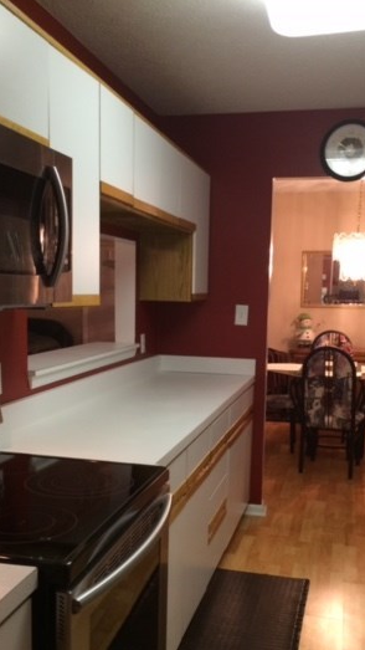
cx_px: 191
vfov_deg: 50.1
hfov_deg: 29.7
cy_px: 395
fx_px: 689
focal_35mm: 40
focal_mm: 4.12
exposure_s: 1/30
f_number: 2.2
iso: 200
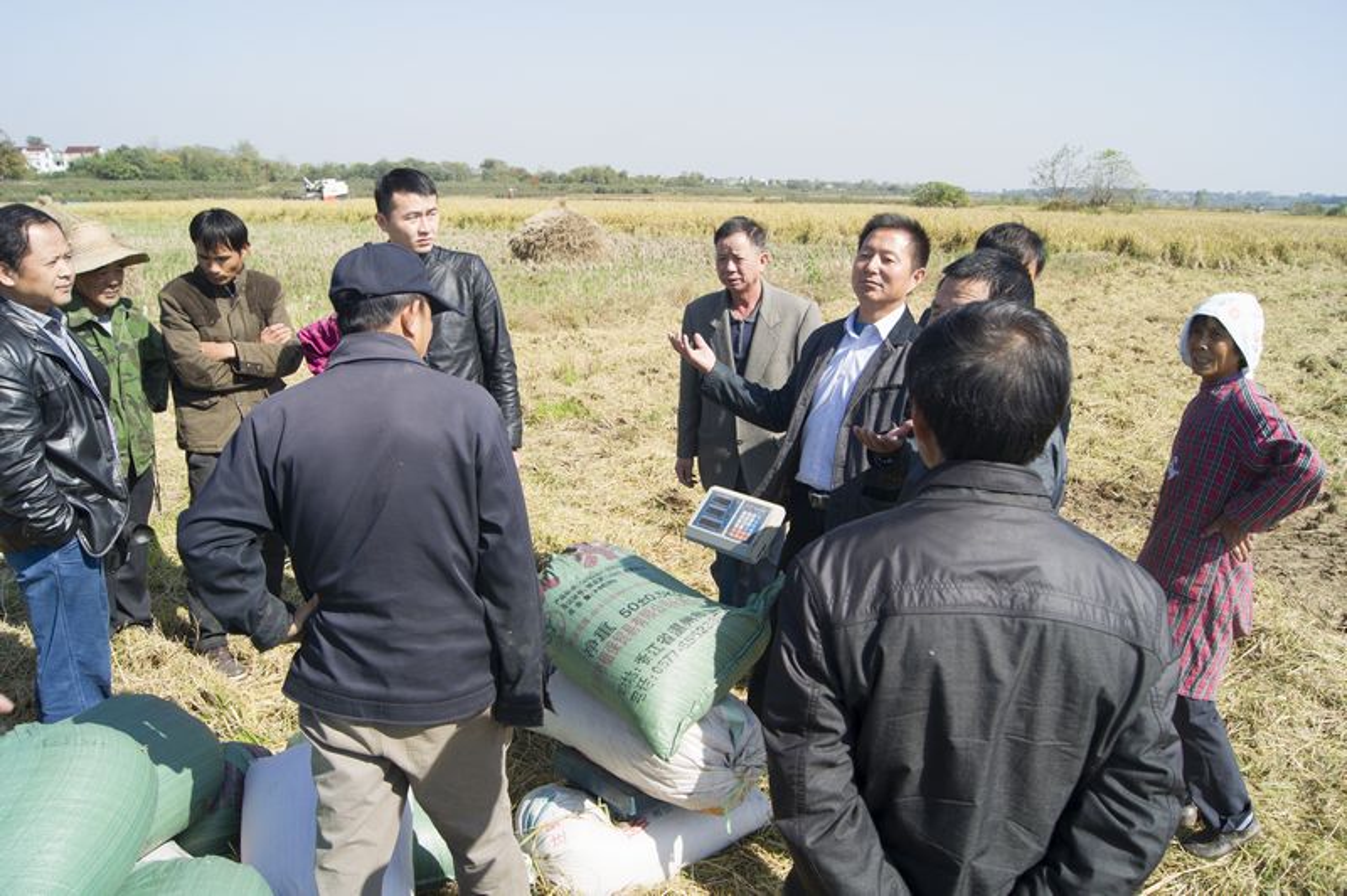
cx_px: 674
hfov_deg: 49.6
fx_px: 1458
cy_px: 448
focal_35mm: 39
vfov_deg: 34.2
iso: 200
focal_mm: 26
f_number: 8
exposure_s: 1/400
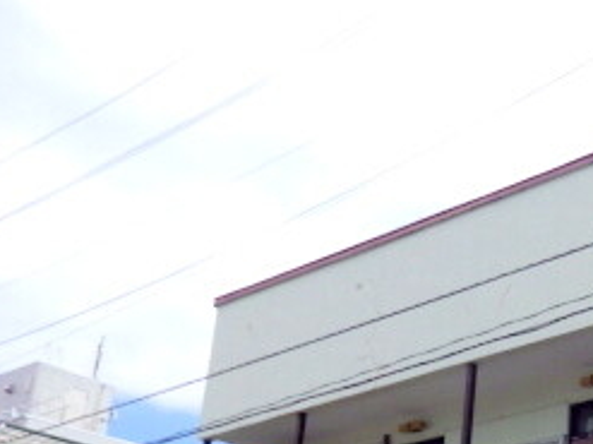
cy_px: 509
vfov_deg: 23.7
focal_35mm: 57
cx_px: 742
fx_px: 976
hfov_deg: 28.6
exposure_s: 1/200
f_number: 9.7
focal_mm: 4
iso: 100
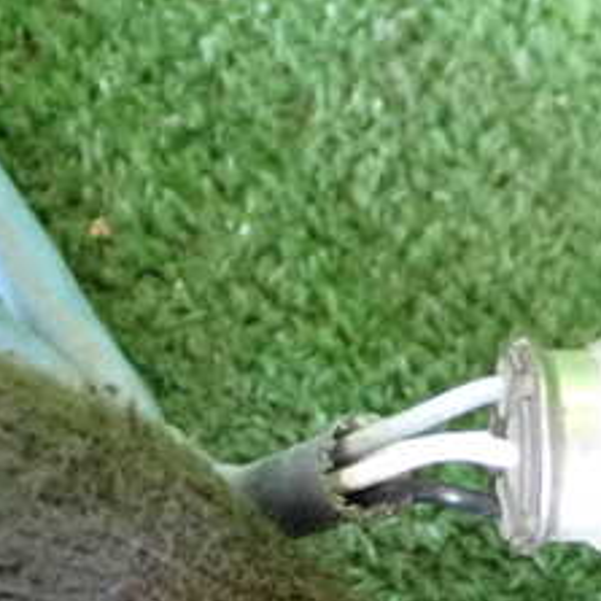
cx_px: 477
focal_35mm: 112
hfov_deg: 15.5
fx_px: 2200
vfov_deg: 15.4
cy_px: 539
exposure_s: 1/125
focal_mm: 8.4
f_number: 3.1
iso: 2000
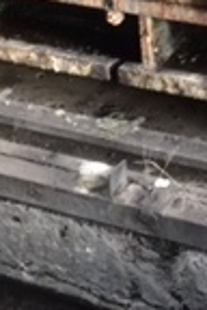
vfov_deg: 14.7
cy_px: -75
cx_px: 250
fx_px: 1156
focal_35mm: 134
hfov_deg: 10.1
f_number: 2.2
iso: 80
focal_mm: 4.15
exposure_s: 1/4
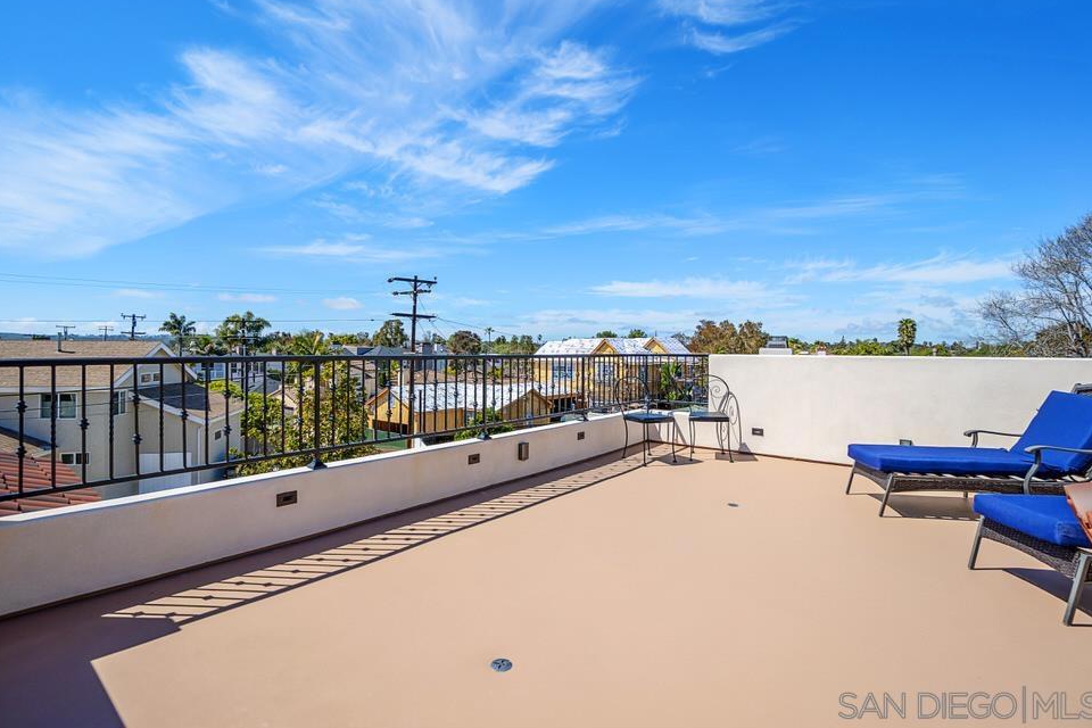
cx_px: 529
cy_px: 342
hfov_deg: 96.7
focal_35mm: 16
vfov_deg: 73.7
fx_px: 485
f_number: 7.1
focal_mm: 10
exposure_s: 1/400
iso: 100
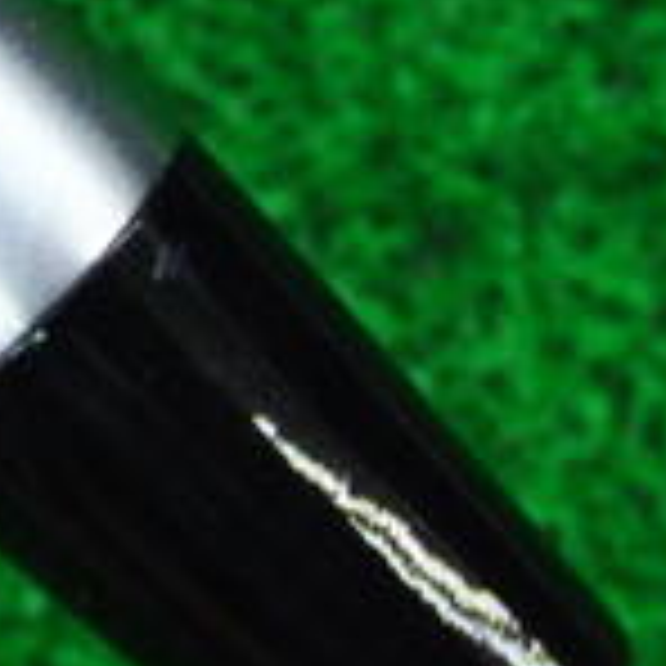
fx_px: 3069
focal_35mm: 141
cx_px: -144
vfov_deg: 12.3
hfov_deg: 12.1
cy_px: 135
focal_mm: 6.42
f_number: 3.6
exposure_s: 1/50
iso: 400
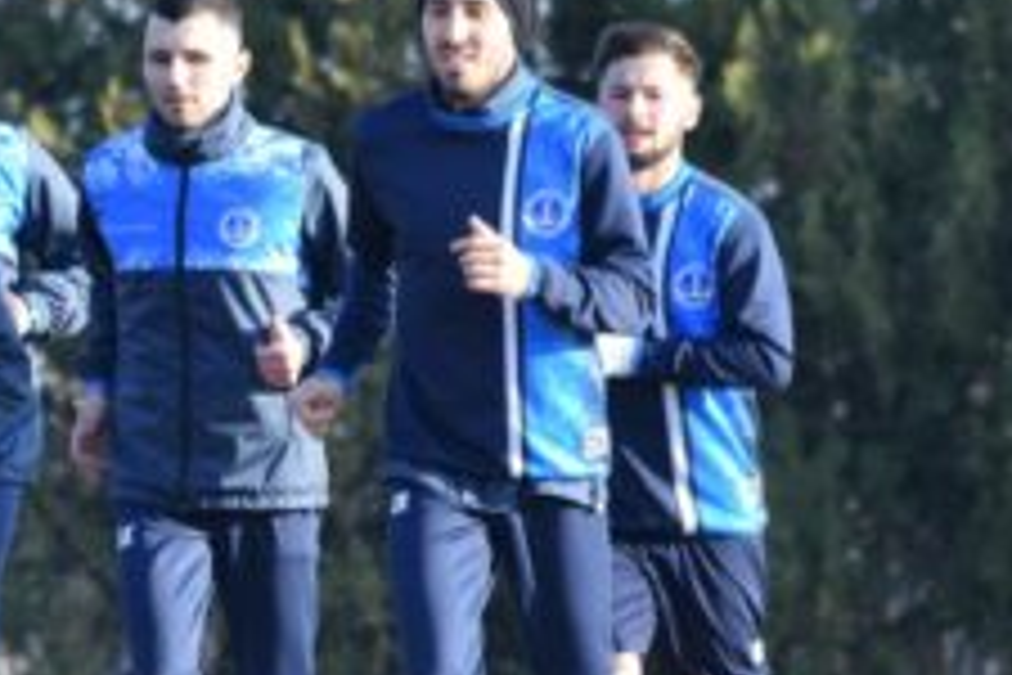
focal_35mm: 1010
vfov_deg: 1.4
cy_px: 446
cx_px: 63
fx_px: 28390
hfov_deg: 2.0
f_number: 5.3
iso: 800
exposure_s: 1/800
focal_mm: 240
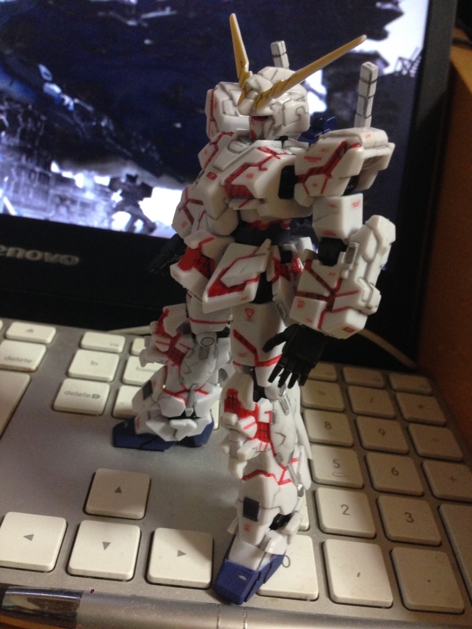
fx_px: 600
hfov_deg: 42.9
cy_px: 314
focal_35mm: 33
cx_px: 236
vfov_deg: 55.4
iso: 250
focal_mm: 4.12
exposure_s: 1/20
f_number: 2.4
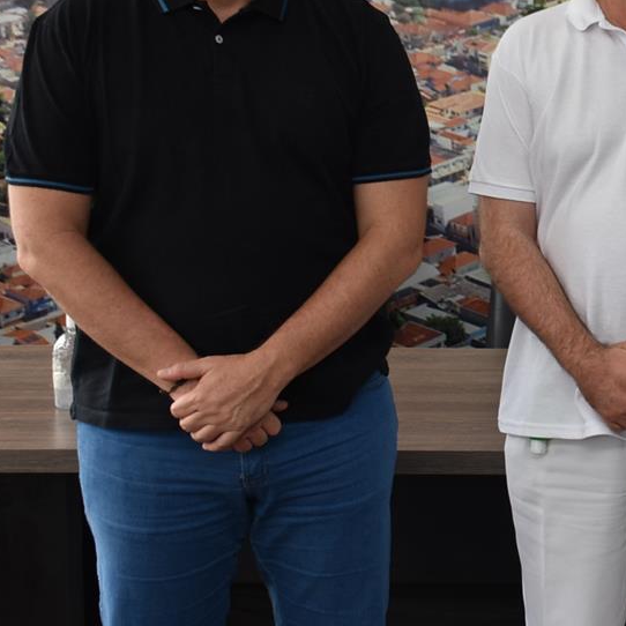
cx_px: 869
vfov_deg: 15.3
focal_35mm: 114
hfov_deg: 14.5
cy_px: 233
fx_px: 2332
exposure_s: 1/60
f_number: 4
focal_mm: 30
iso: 280
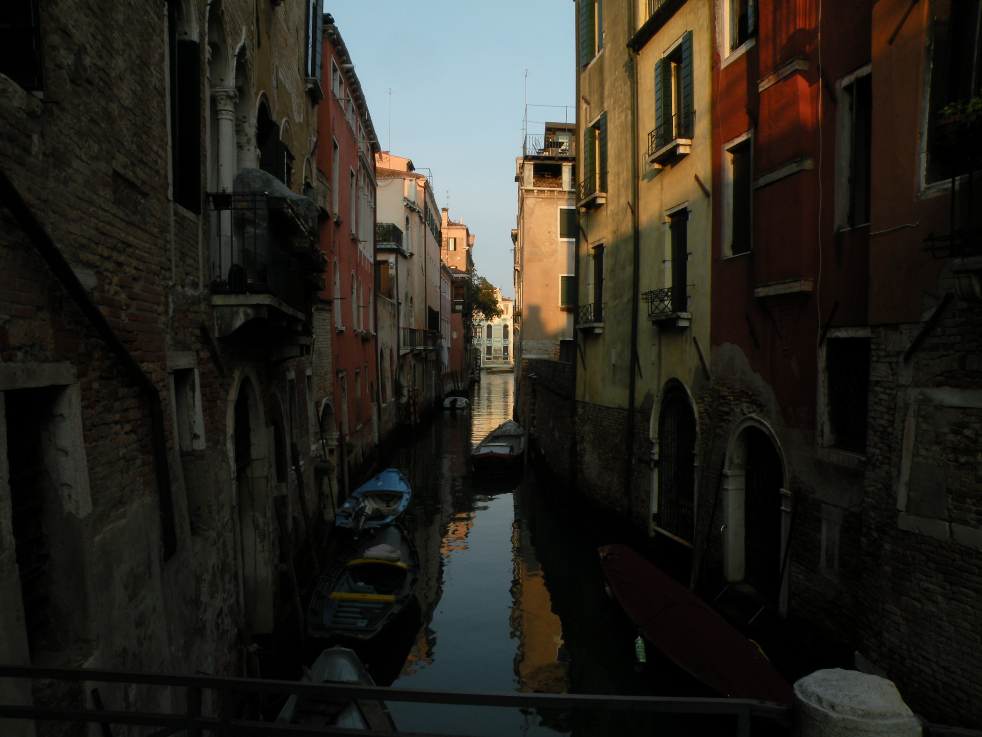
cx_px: 491
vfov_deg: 51.4
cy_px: 368
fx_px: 766
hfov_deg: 65.3
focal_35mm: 27
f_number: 8
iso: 64
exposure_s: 1/60
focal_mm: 4.7
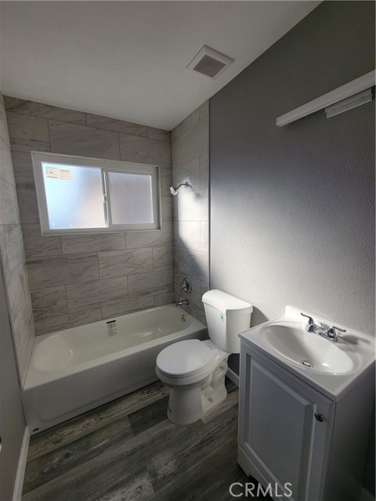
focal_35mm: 13
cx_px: 188
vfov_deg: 106.2
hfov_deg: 89.9
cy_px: 250
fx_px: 188
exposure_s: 1/255
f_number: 2.2
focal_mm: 2.2
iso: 50
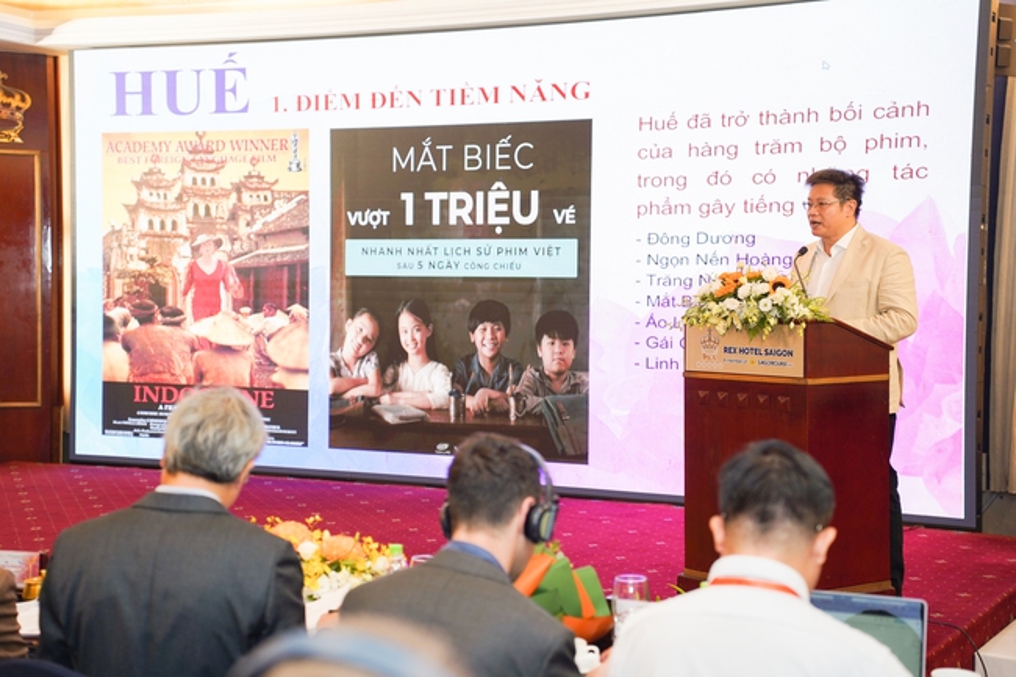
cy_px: 338
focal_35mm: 61
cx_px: 508
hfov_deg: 32.9
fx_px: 1721
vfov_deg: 22.2
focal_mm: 61
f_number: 3.2
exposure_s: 1/125
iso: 400
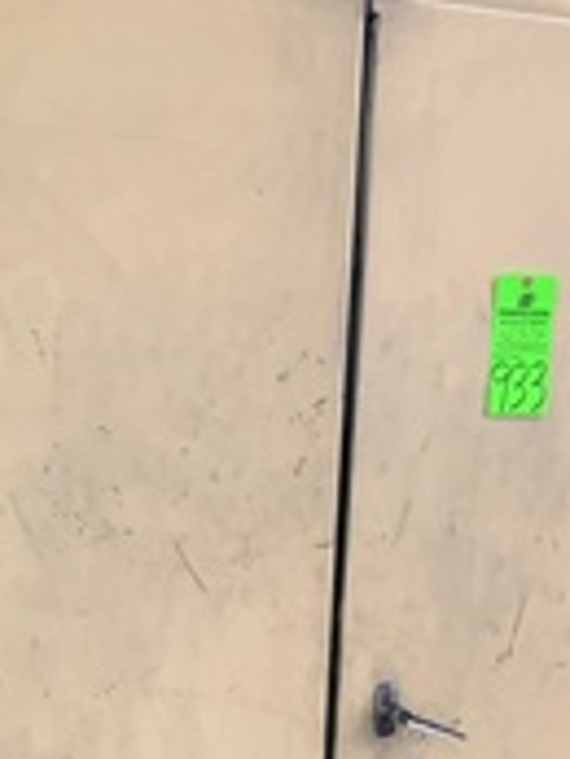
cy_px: 698
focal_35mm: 72
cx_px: 175
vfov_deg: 26.1
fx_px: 1579
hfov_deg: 20.4
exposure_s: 1/60
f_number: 1.8
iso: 250
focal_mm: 4.25
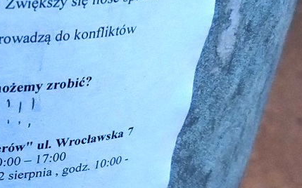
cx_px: -122
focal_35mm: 80
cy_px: 44
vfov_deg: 16.2
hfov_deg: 22.3
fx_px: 658
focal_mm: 5.56
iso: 2350
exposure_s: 1/25
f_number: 1.8
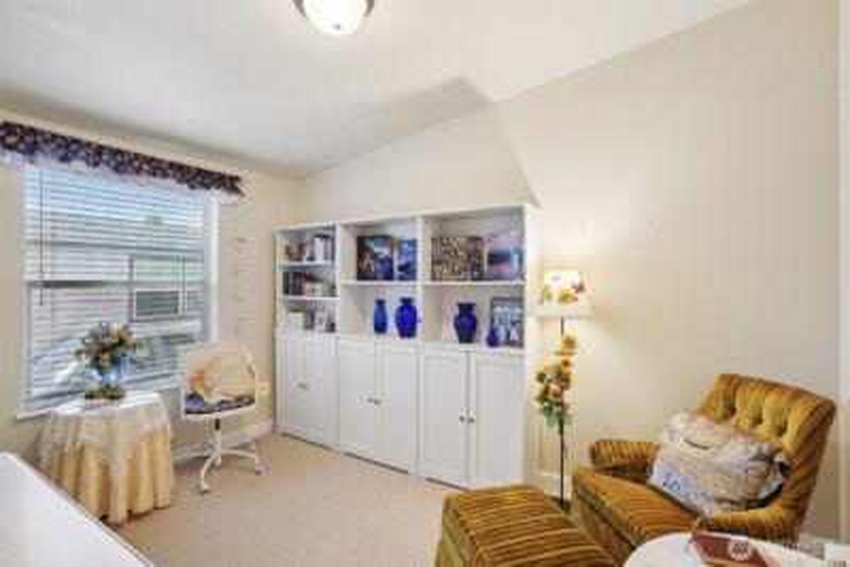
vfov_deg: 70.5
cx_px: 425
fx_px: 402
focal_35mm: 17
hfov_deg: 93.3
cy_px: 284
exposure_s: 1/6
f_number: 8
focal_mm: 17
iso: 400
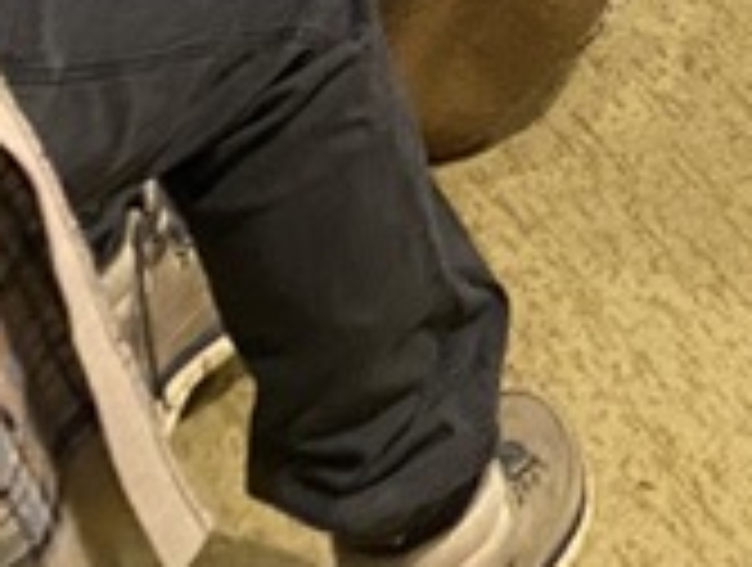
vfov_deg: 8.1
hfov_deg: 10.9
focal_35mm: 159
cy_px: -1107
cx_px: 1684
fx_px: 3462
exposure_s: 1/40
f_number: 1.8
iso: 500
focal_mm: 4.25
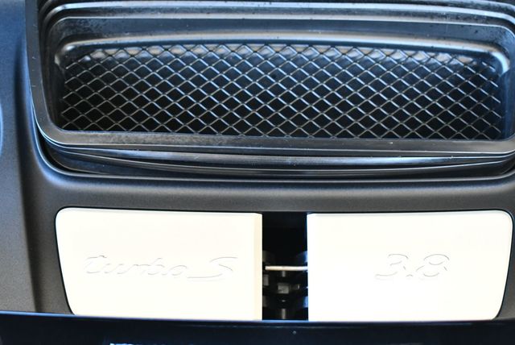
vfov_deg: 15.2
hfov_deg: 22.6
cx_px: 258
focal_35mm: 90
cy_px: 172
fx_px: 1289
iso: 1800
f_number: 5
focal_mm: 45
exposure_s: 1/125
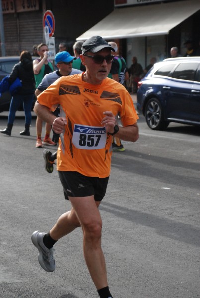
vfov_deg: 20.6
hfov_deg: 13.9
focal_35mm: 99
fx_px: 821
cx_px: 100
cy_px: 149
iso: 1000
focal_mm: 66
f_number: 5.3
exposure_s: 1/1000
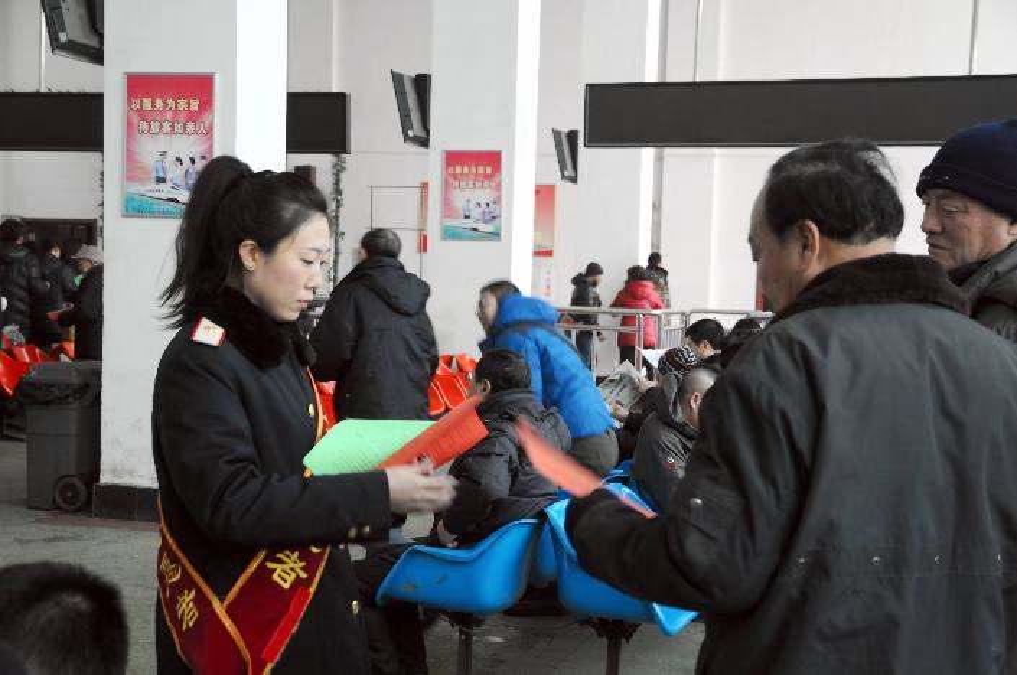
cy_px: 338
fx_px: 1481
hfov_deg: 37.9
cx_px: 508
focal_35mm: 52
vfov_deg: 25.7
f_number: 4.5
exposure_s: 1/40
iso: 400
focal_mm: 35
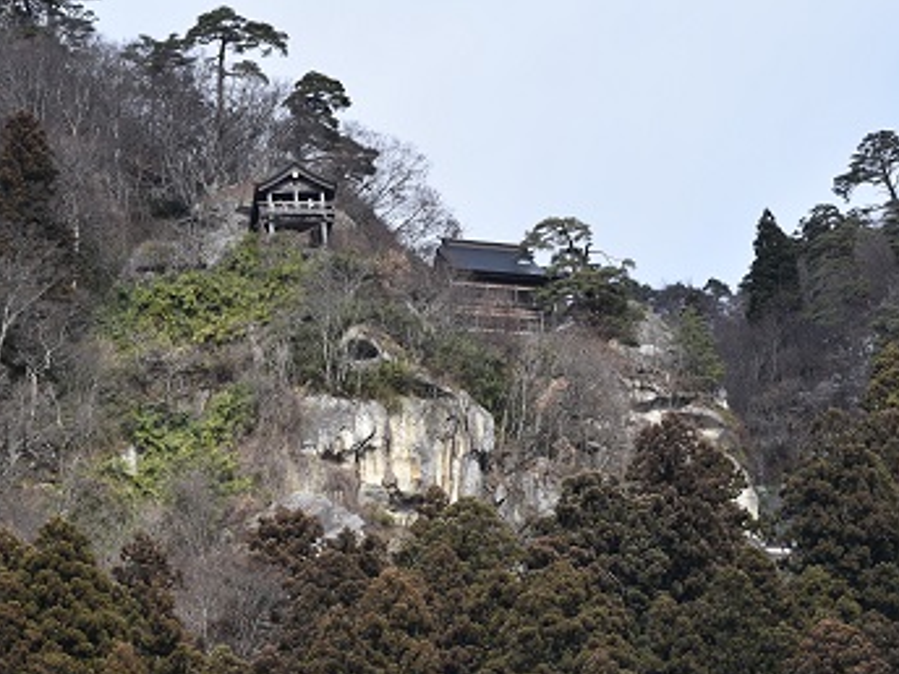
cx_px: 497
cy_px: 384
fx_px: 4805
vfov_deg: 8.0
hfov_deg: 10.7
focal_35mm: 185
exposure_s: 1/250
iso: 200
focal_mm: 98
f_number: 8
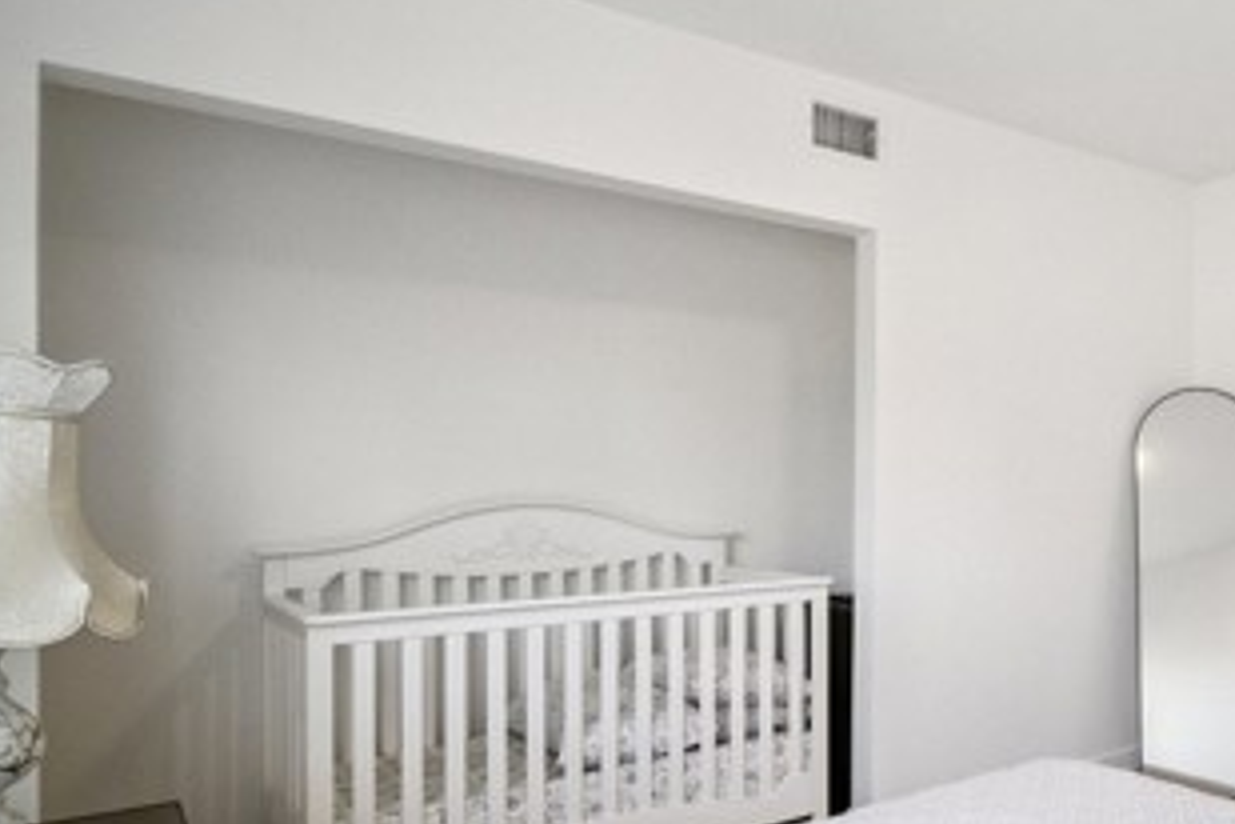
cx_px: 1071
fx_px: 995
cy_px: 476
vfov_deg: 44.8
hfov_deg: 56.5
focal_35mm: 29
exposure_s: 1/10
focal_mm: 9
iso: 160
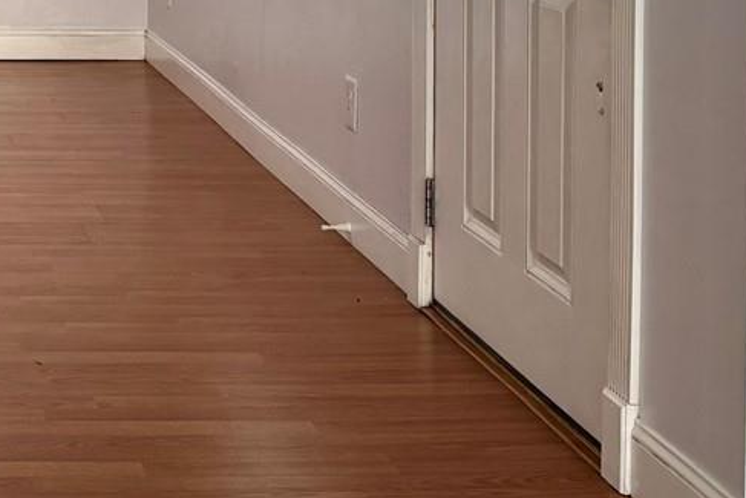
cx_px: -164
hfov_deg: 22.7
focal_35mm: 82
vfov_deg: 15.7
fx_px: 1700
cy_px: -172
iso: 160
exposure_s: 1/120
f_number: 1.78
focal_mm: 6.76
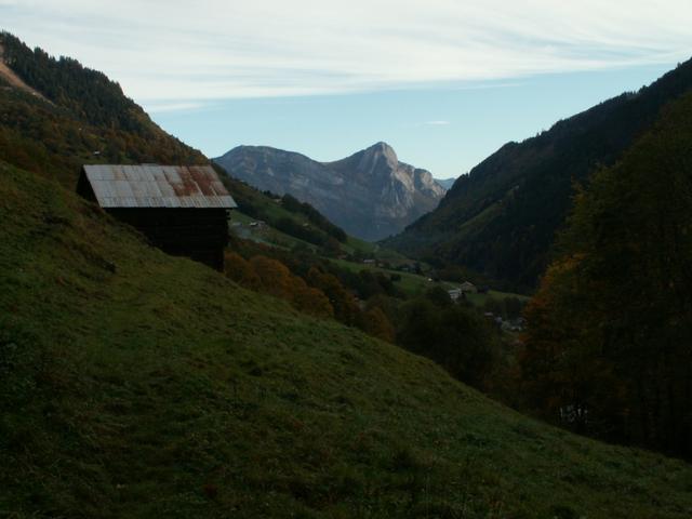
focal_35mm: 44
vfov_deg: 32.9
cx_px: 346
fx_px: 880
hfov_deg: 42.9
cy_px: 260
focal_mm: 7.23
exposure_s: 1/80
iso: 50
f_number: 8
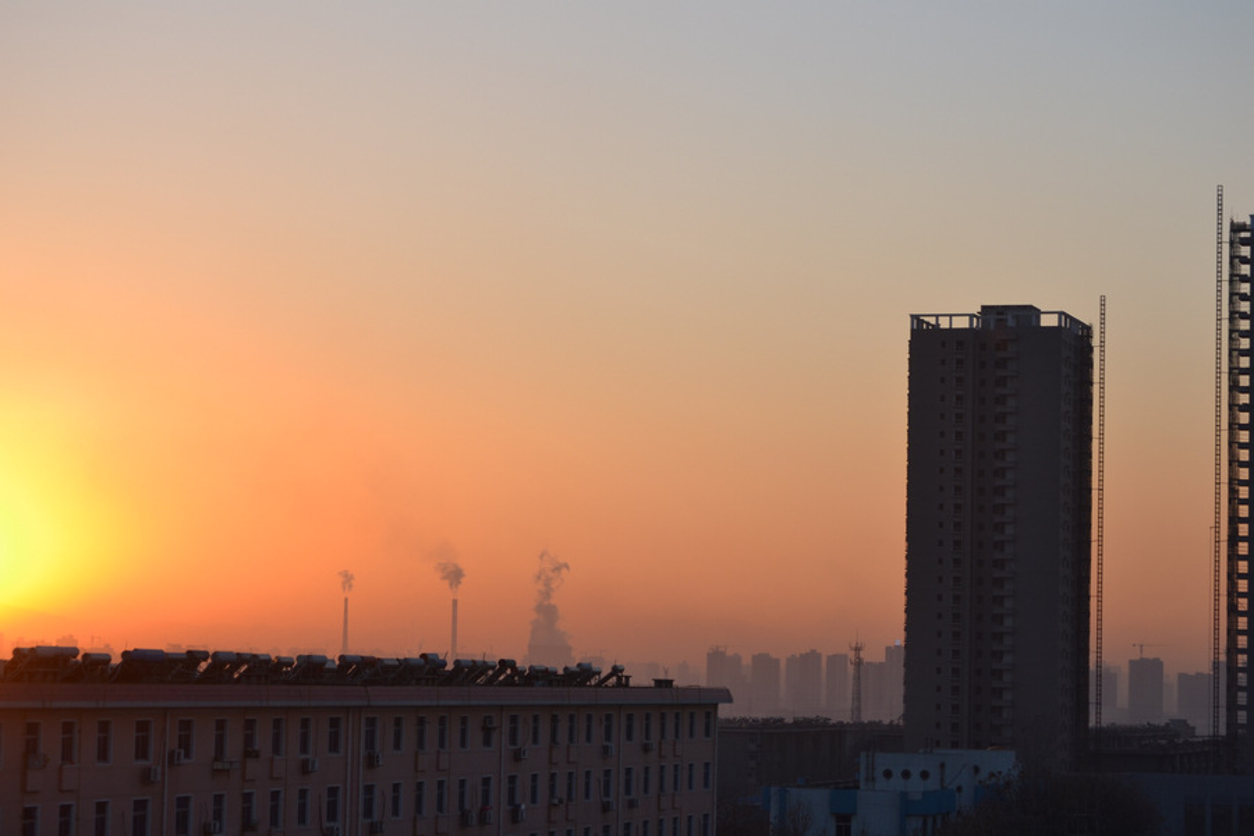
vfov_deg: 14.0
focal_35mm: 98
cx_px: 627
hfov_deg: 20.9
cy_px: 418
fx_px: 3396
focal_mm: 65
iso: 200
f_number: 9
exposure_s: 1/160
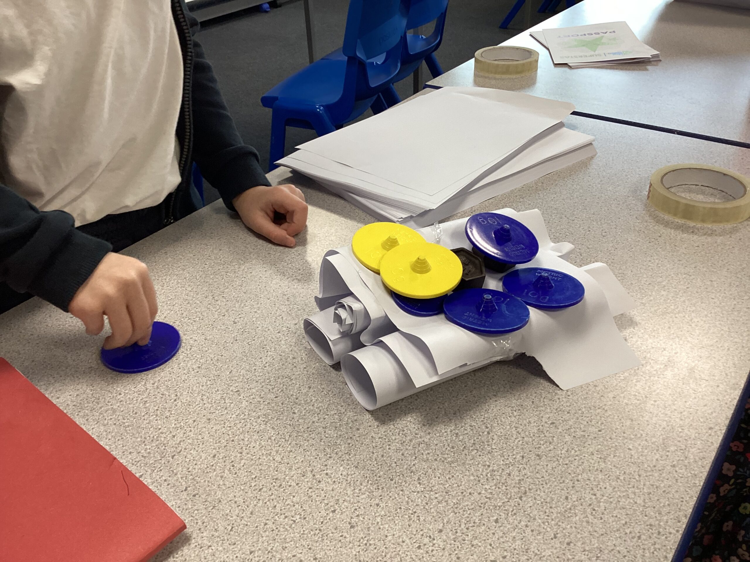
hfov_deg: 58.4
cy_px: 281
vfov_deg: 45.4
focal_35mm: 31
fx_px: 672
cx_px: 375
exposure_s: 1/60
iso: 80
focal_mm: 3.3
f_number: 2.4
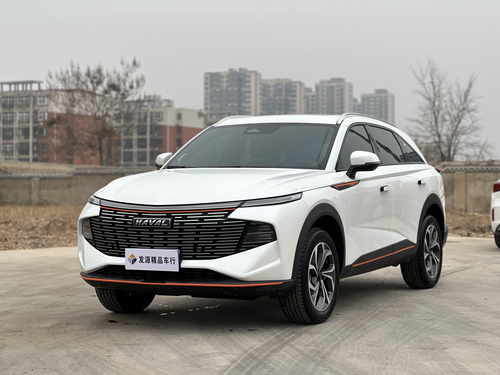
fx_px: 1112
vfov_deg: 19.1
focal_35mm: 77
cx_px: 250
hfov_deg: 25.3
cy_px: 188
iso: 20
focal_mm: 9
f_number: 2.8
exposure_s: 1/141
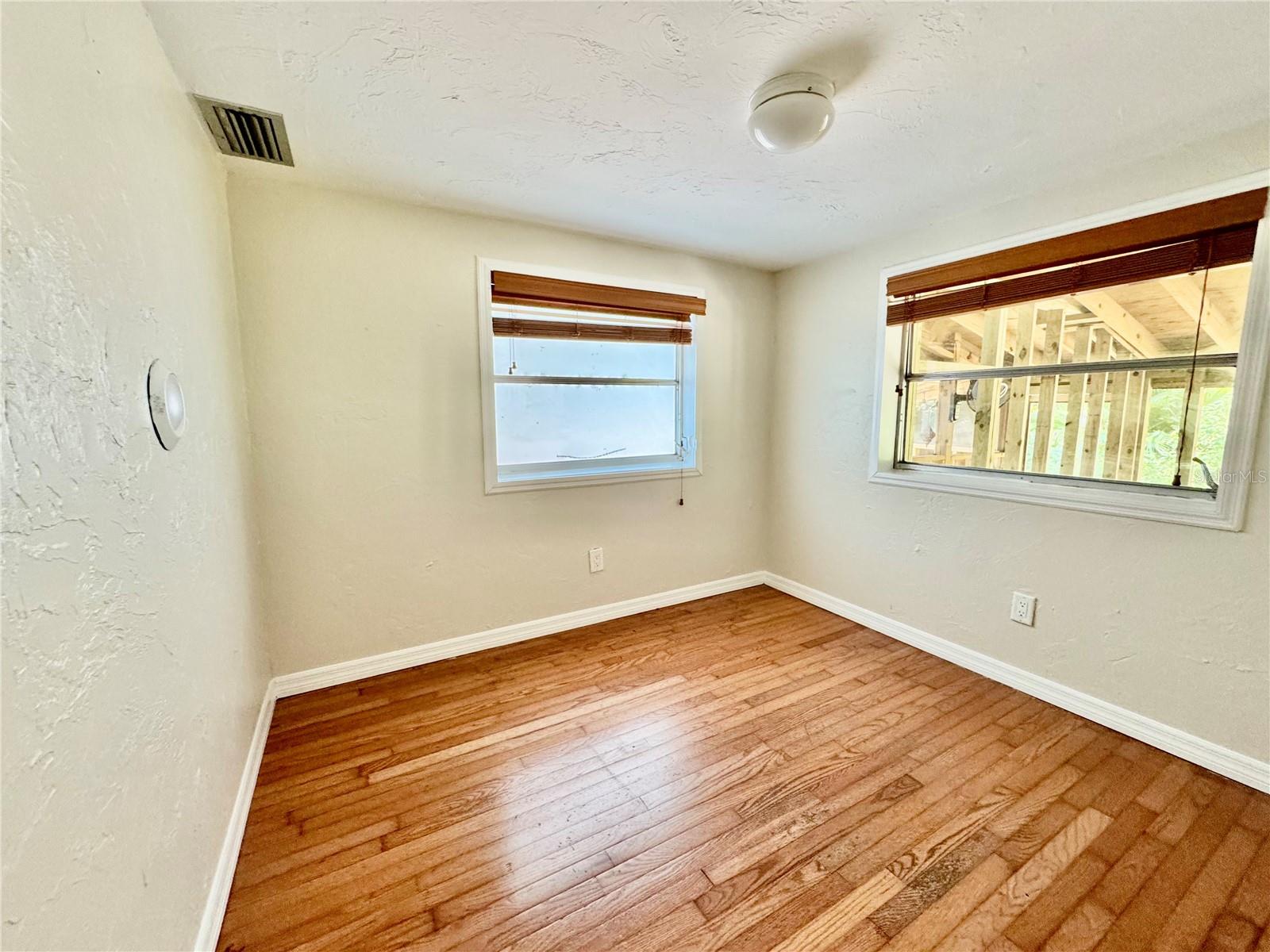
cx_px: 635
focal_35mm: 14
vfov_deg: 85.7
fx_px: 514
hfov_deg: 102.1
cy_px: 476
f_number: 2.2
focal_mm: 2.22
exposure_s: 1/99
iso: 320
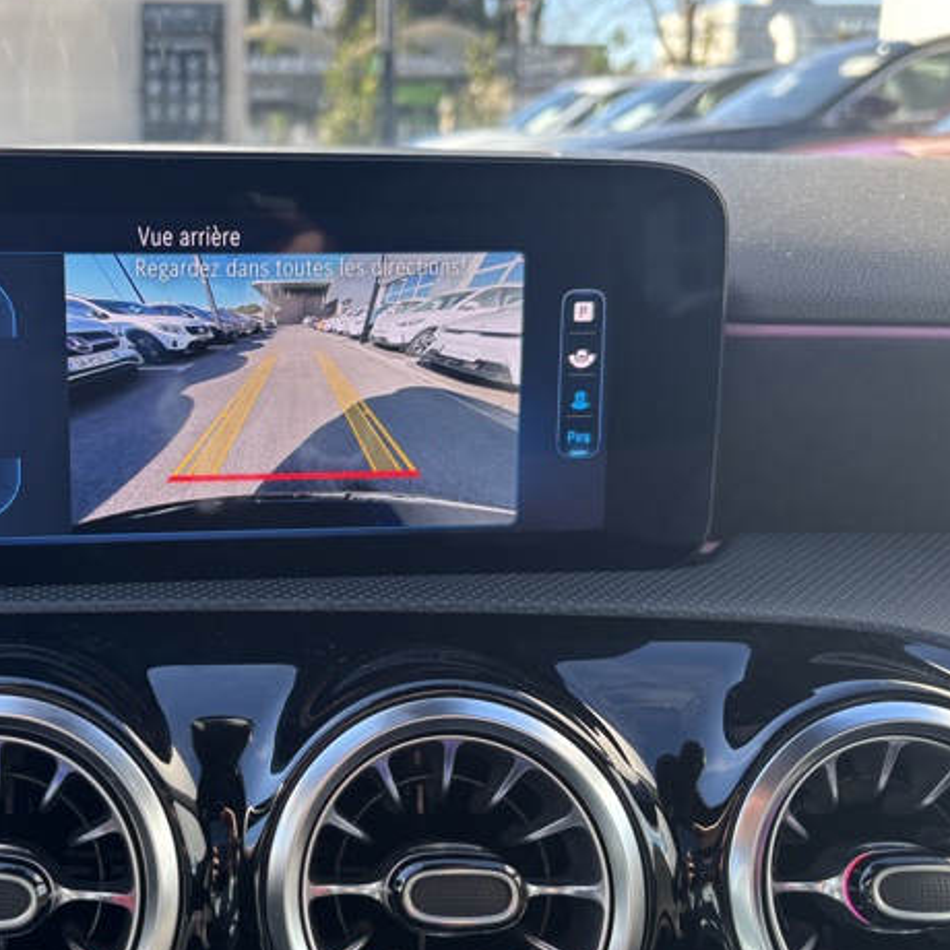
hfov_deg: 40.7
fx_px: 1242
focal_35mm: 40
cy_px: 458
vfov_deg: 41.9
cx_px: 244
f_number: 1.6
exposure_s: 1/153
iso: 40
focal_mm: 5.96
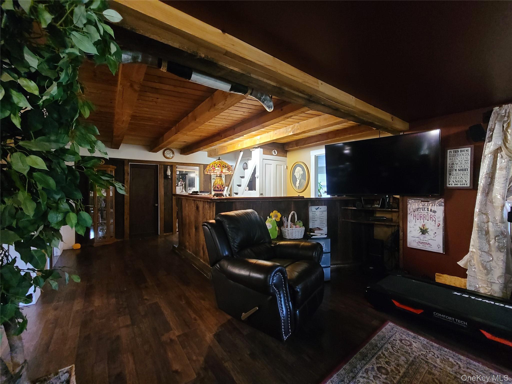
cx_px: 256
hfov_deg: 106.2
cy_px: 192
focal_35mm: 13
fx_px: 192
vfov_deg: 89.9
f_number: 2.2
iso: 800
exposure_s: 1/24
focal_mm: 2.2
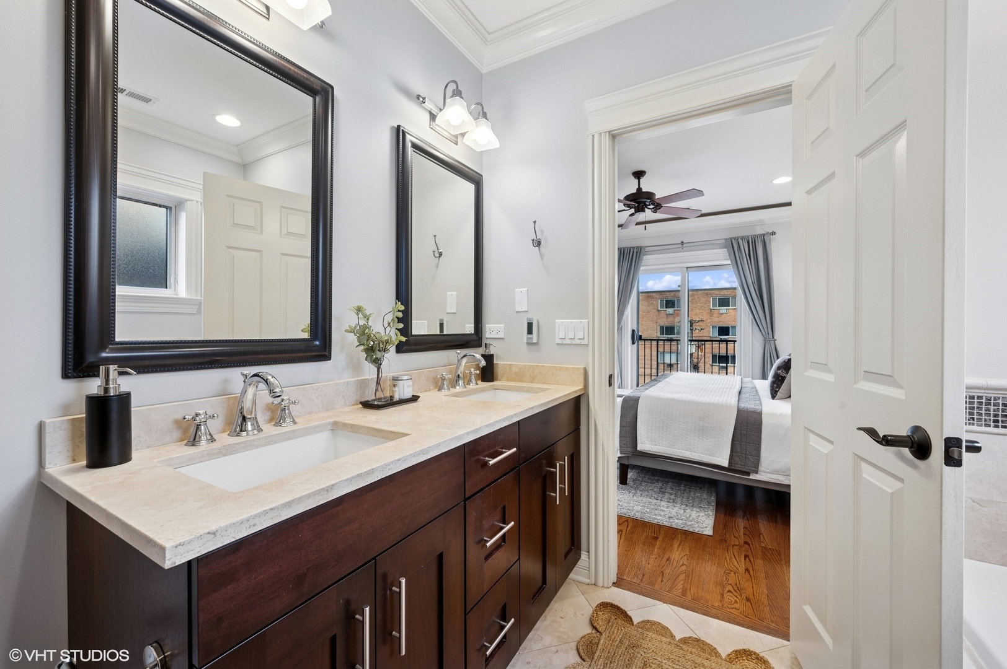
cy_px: 334
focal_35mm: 14
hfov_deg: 104.3
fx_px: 391
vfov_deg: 81.1
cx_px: 504
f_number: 10
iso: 100
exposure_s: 1/6
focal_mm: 14
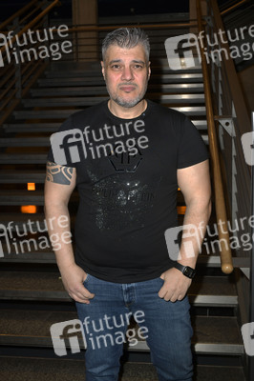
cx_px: 127
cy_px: 190
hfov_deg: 35.0
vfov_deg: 50.7
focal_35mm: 38
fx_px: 403
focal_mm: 38
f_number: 6.3
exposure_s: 1/200
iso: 640
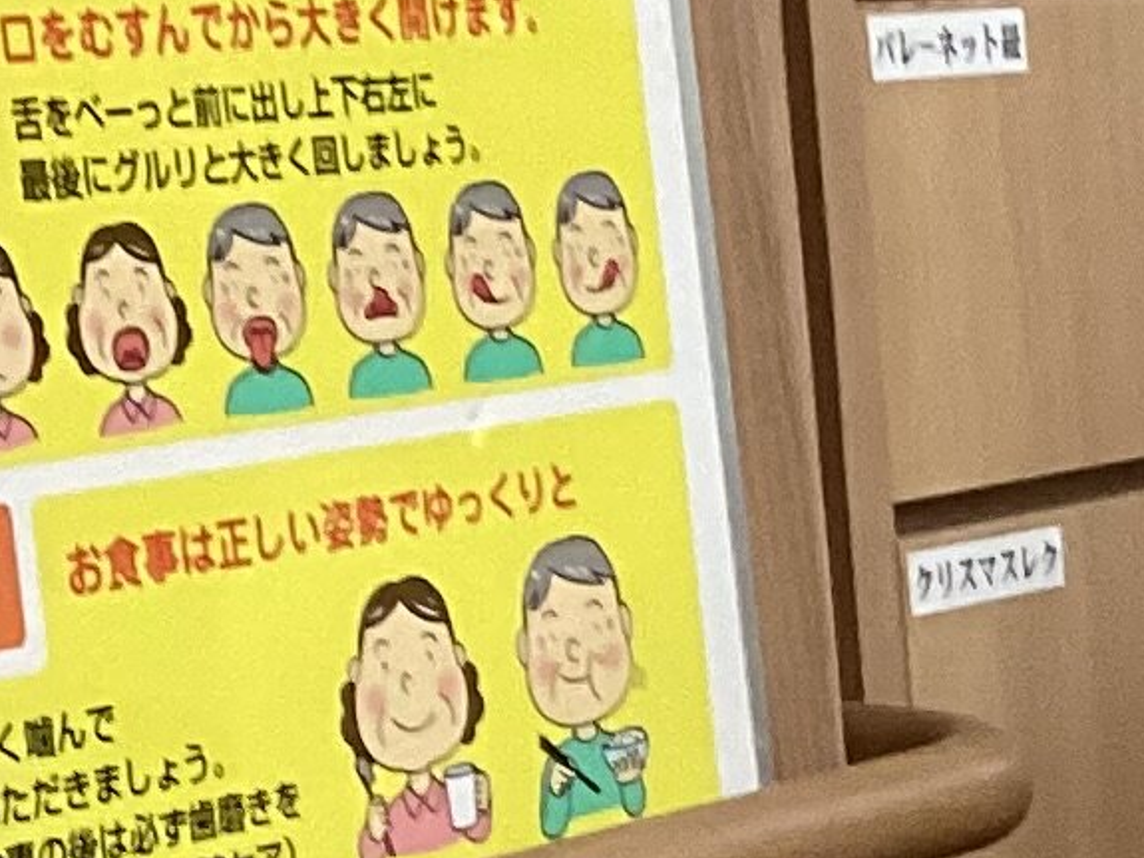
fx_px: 5815
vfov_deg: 8.2
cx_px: 2497
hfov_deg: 10.1
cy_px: 1322
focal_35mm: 176
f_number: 2.4
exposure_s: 1/60
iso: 125
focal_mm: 3.3
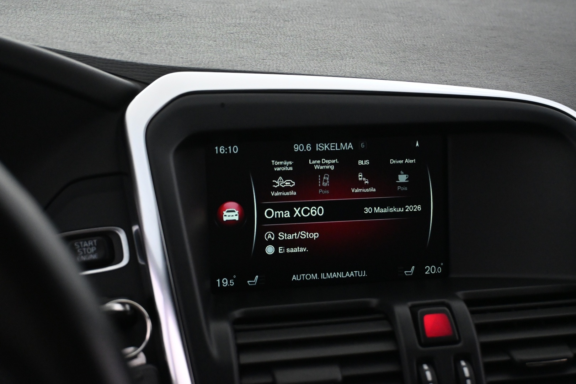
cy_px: 192
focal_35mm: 57
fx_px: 912
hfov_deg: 35.1
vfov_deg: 23.8
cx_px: 288
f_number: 5.6
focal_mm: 38
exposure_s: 1/60
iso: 4000
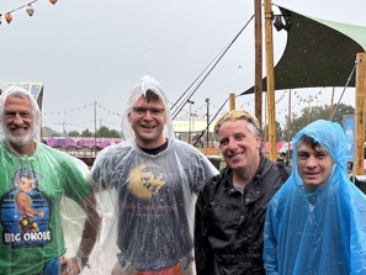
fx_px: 592
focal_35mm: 56
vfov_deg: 25.3
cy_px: 252
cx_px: 193
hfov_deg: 34.3
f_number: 1.6
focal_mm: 5.96
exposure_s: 1/634
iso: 50
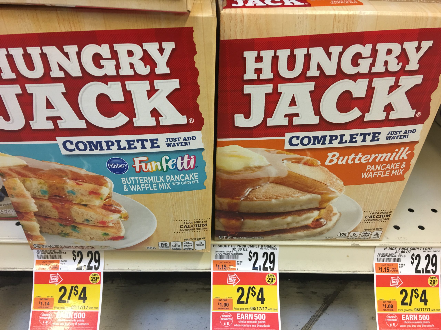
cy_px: 165
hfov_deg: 61.7
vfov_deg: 48.2
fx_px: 369
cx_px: 220
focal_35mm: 29
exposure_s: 1/15
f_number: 2.2
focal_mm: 4.15
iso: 32
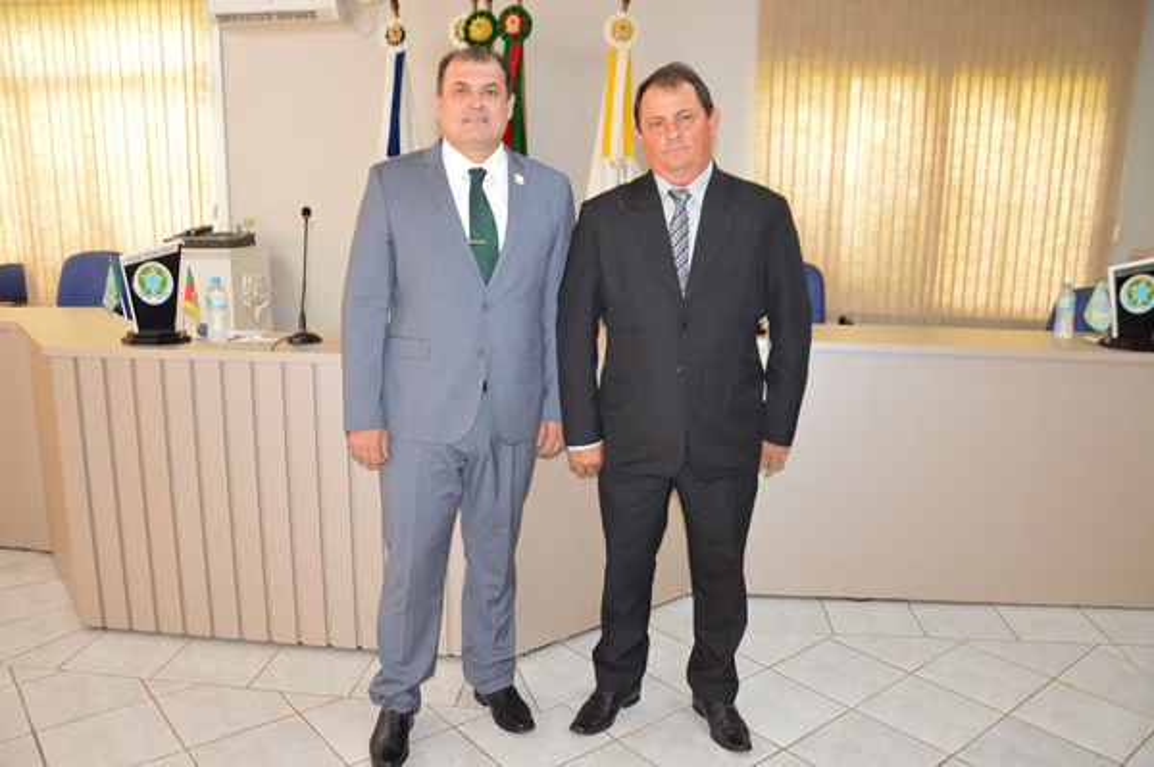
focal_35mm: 52
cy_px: 384
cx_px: 577
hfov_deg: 37.9
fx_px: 1681
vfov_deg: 25.7
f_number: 4.5
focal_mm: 35
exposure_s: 1/60
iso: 900
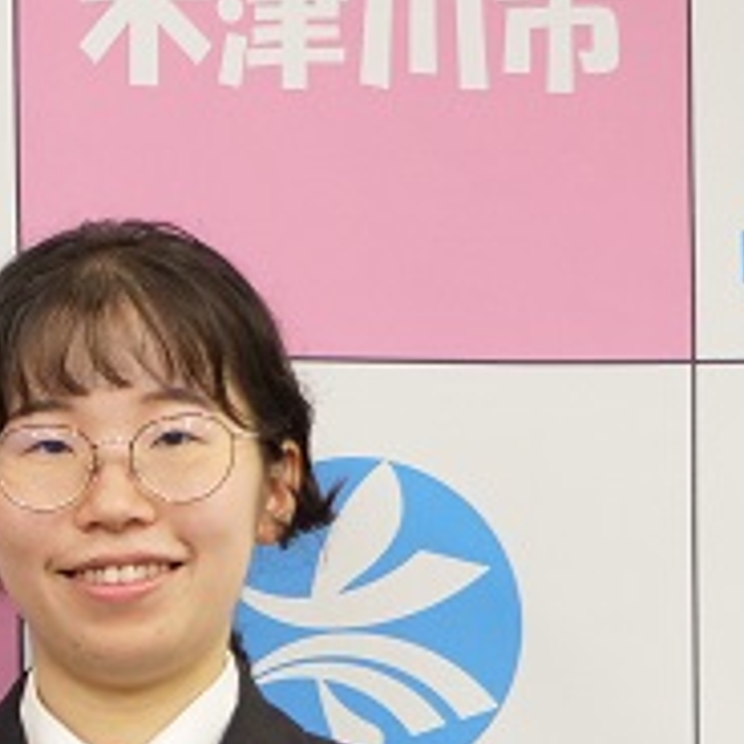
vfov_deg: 8.6
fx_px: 4912
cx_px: -619
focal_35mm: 202
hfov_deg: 8.3
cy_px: 793
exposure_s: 1/60
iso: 640
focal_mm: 21
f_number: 2.8
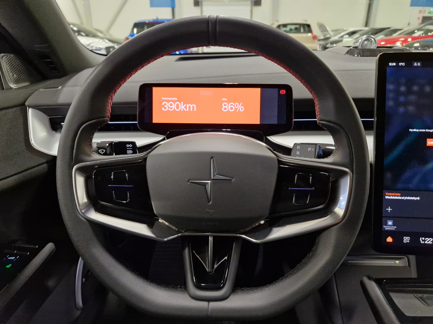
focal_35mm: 23
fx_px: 288
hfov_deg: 73.9
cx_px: 216
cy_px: 162
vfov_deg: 58.9
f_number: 1.8
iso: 1000
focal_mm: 5.54
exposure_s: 1/120
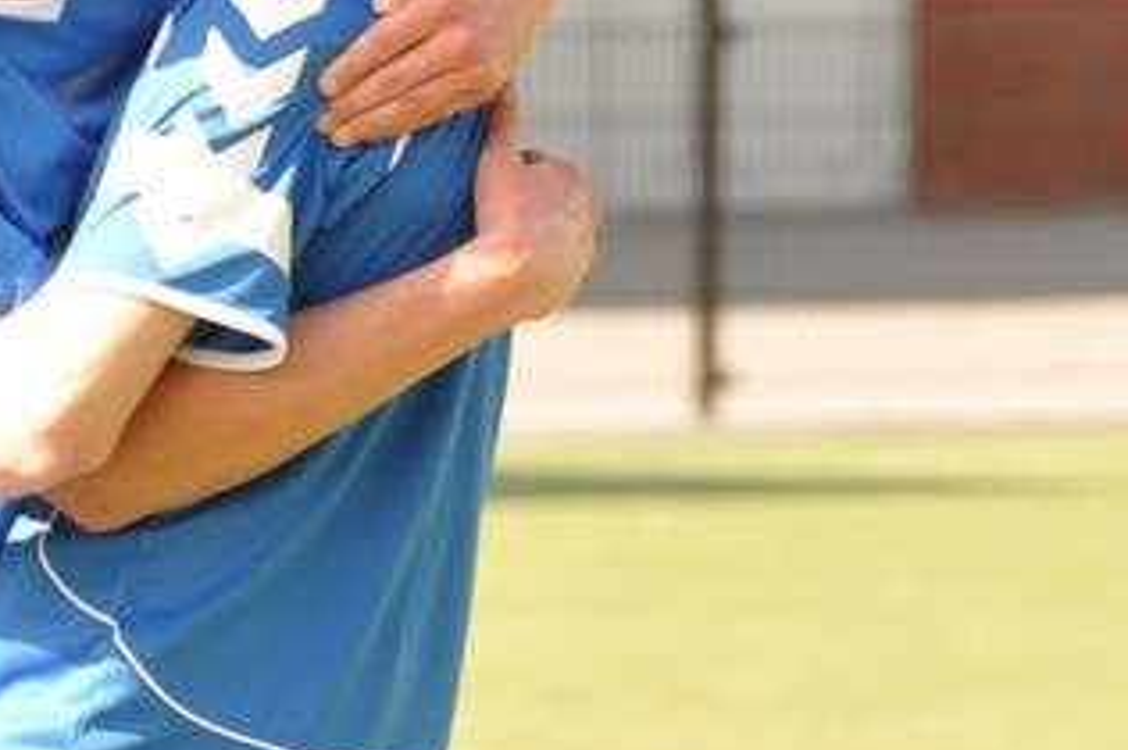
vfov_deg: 1.9
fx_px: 22787
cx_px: 593
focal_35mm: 728
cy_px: 239
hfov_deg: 2.8
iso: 400
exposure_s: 1/400
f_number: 5.6
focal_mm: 150
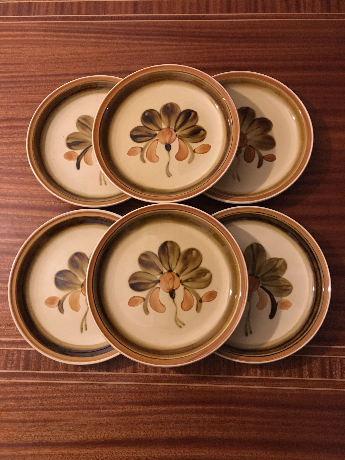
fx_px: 385
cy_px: 230
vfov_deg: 61.7
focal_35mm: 29
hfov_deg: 48.2
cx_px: 172
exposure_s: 1/17
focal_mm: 4.15
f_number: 2.2
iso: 400
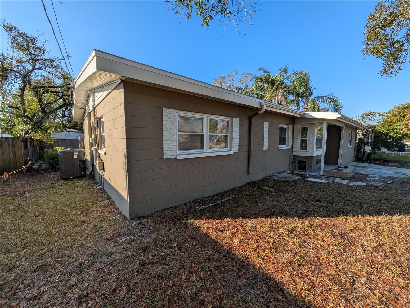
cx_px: 205
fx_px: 166
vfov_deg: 85.7
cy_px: 154
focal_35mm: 14
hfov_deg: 102.1
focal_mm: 1.83
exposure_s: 1/1133
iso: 49
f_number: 2.2
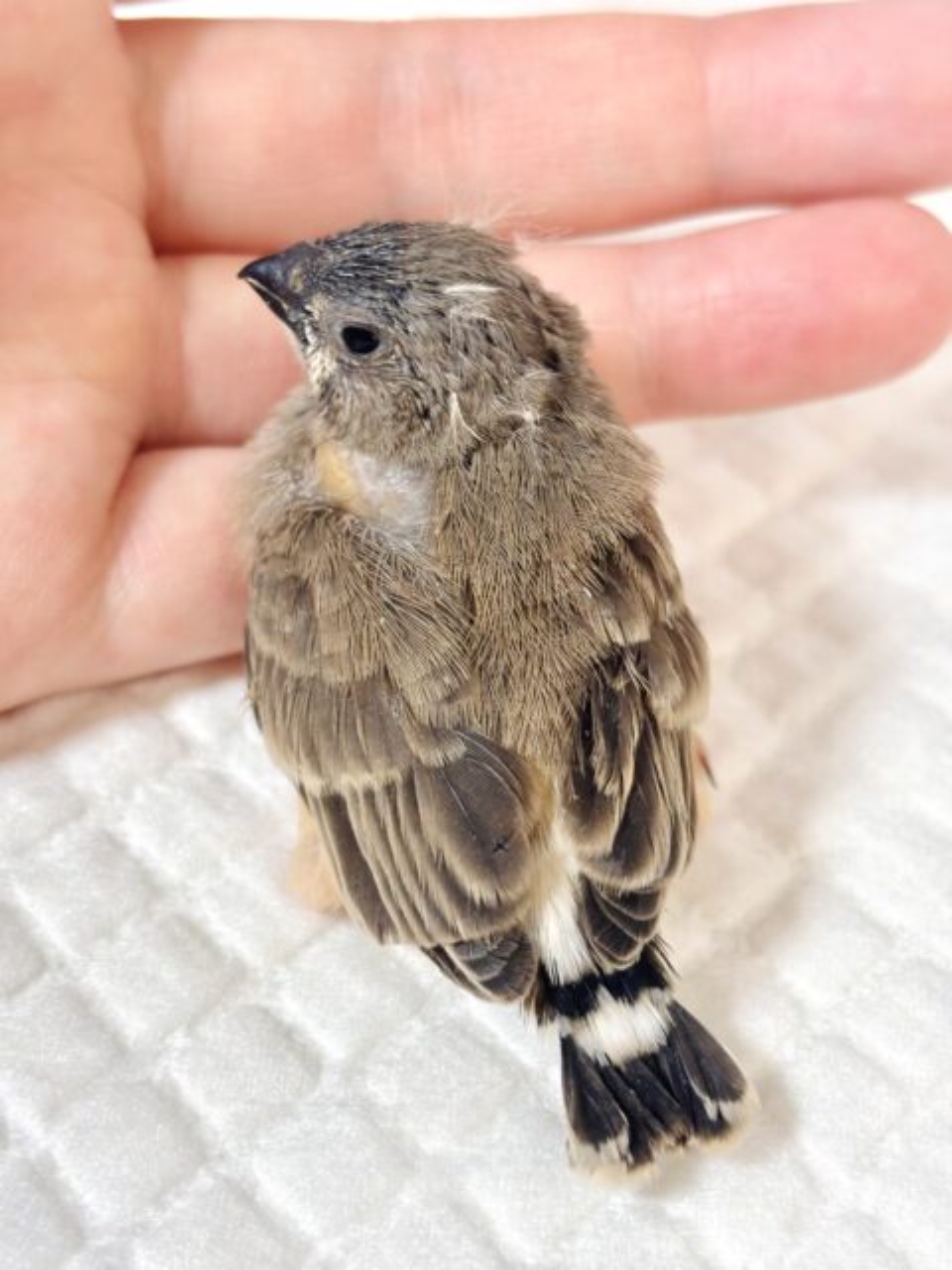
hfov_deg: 28.0
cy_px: 635
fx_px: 1907
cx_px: 476
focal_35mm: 52
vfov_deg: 36.8
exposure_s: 1/100
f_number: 1.6
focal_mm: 5.96
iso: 80
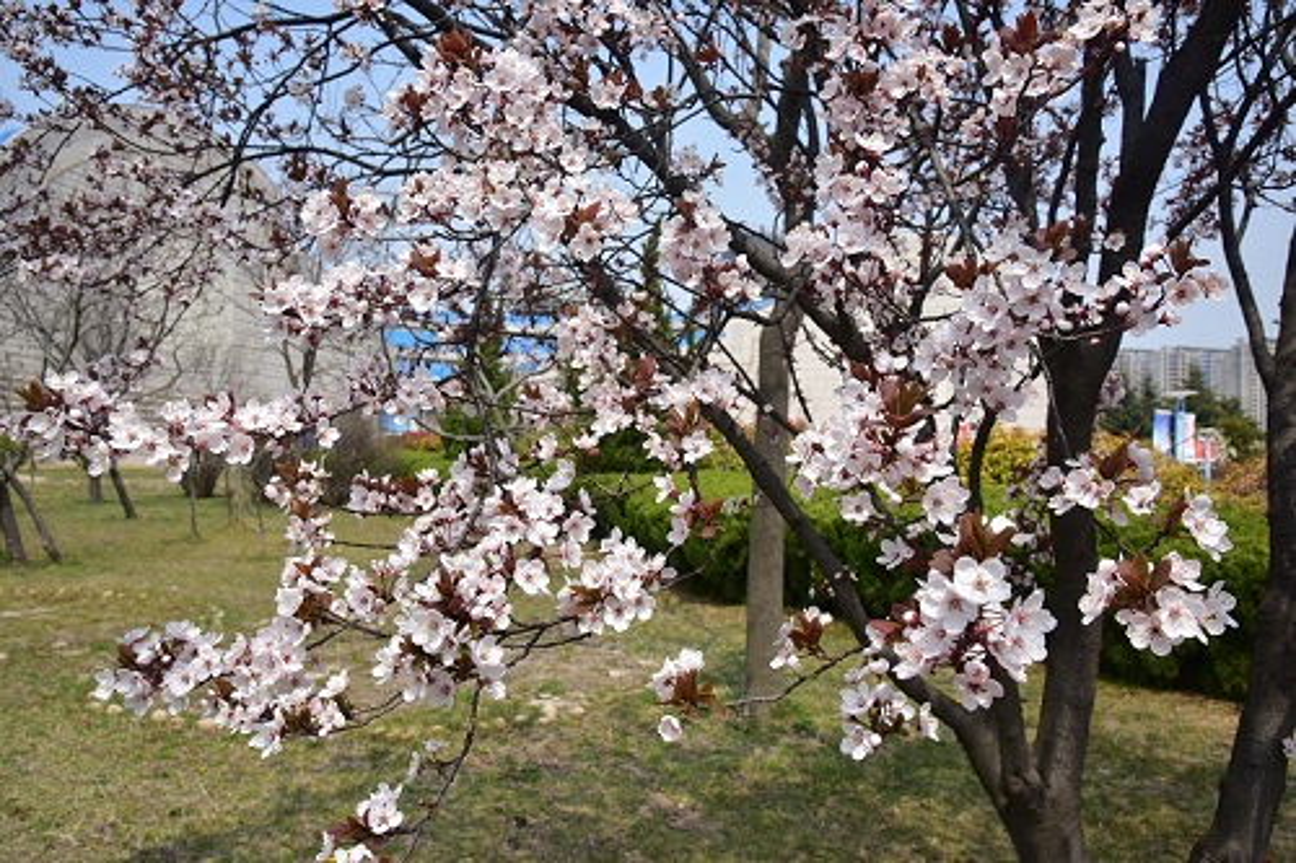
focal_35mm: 28
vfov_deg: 46.4
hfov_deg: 65.5
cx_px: 648
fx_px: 1008
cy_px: 432
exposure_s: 1/640
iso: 800
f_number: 13
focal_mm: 28
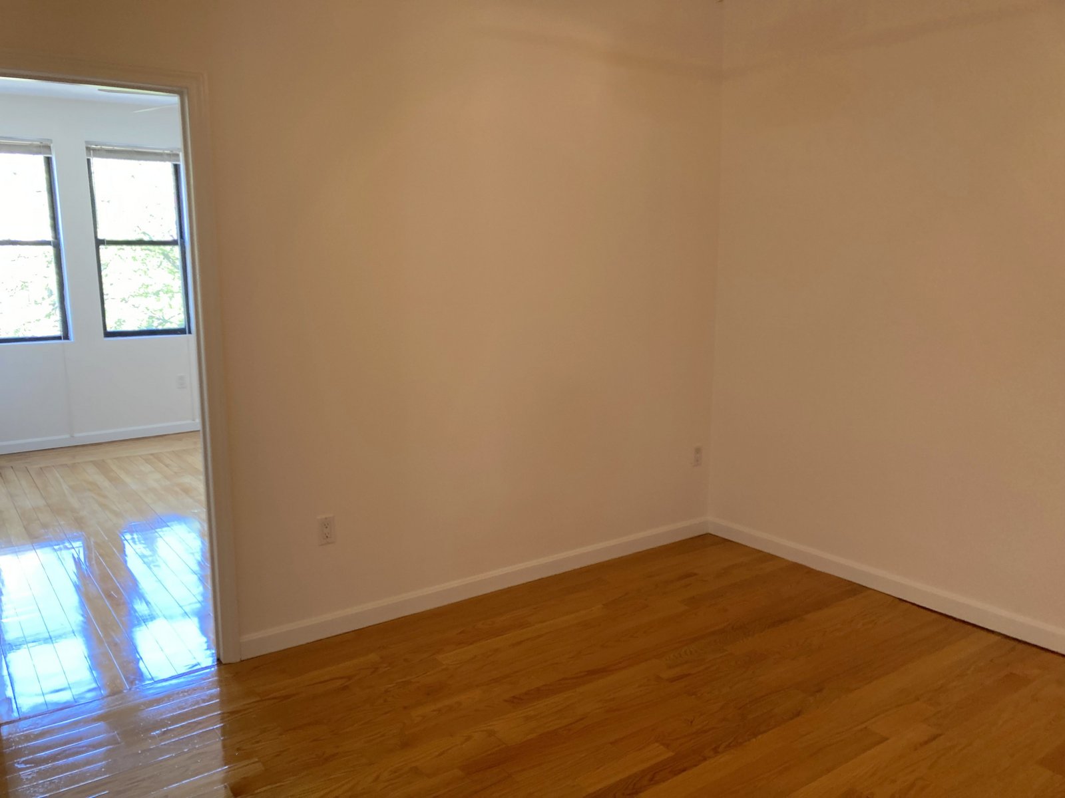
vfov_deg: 49.7
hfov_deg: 63.4
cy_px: 399
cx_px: 532
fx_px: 861
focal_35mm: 28
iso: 160
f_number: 1.8
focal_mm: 3.99
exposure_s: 1/60
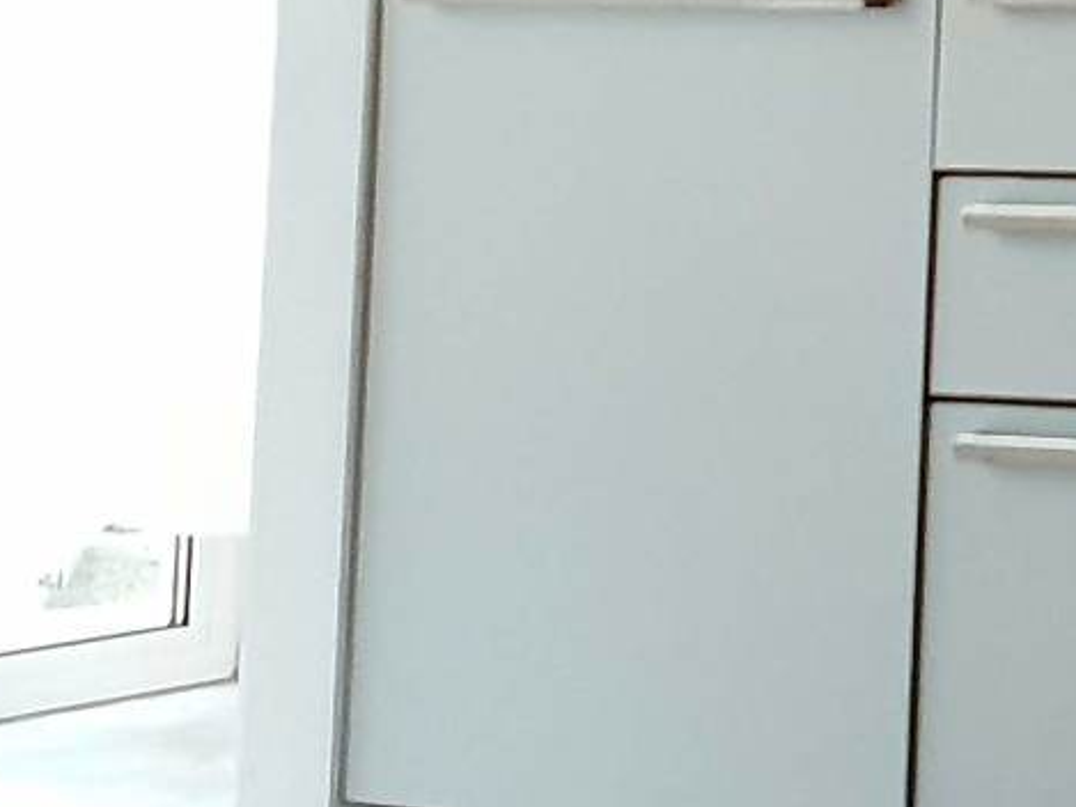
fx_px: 4415
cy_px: -550
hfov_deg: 12.1
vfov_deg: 10.0
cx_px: 2241
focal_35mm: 142
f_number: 2.4
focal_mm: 4.3
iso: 250
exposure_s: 1/22
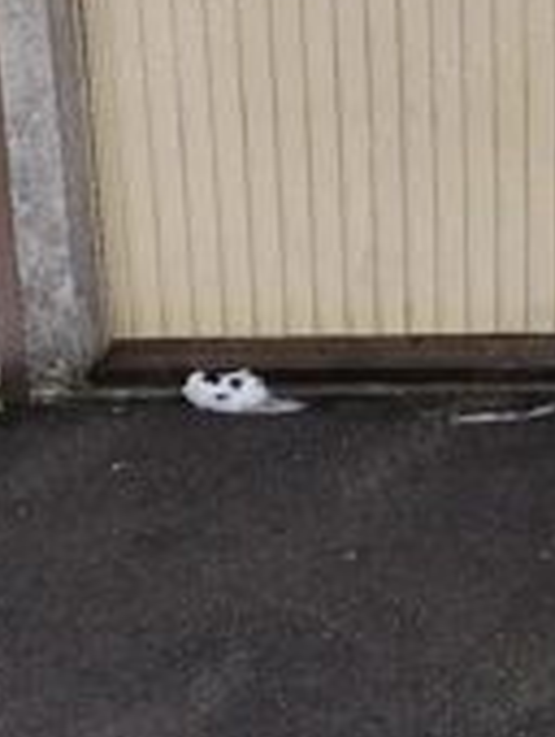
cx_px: 555
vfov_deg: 34.1
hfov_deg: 25.7
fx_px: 1151
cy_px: 113
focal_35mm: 54
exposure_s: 1/100
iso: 80
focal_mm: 6.14
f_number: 1.65
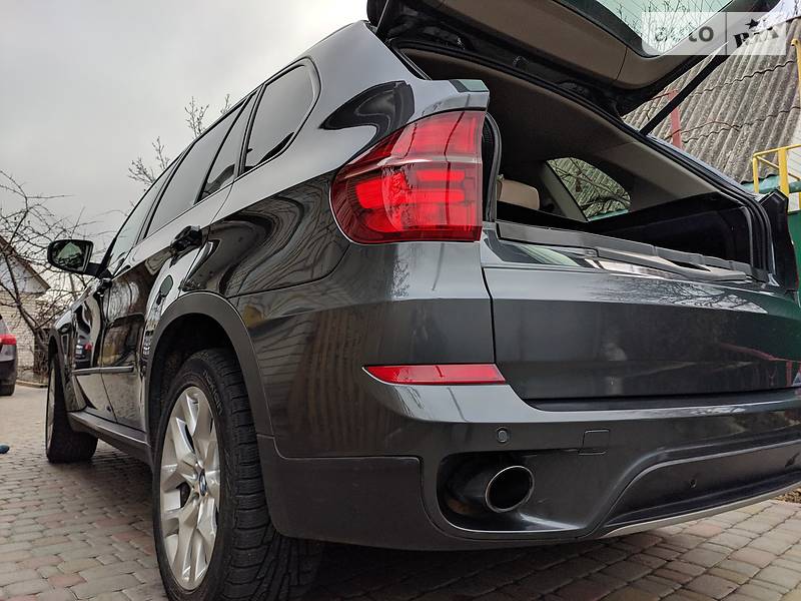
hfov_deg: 67.3
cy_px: 300
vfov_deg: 53.1
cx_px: 400
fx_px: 602
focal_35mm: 26
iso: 112
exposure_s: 1/639
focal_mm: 4.8
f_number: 1.8
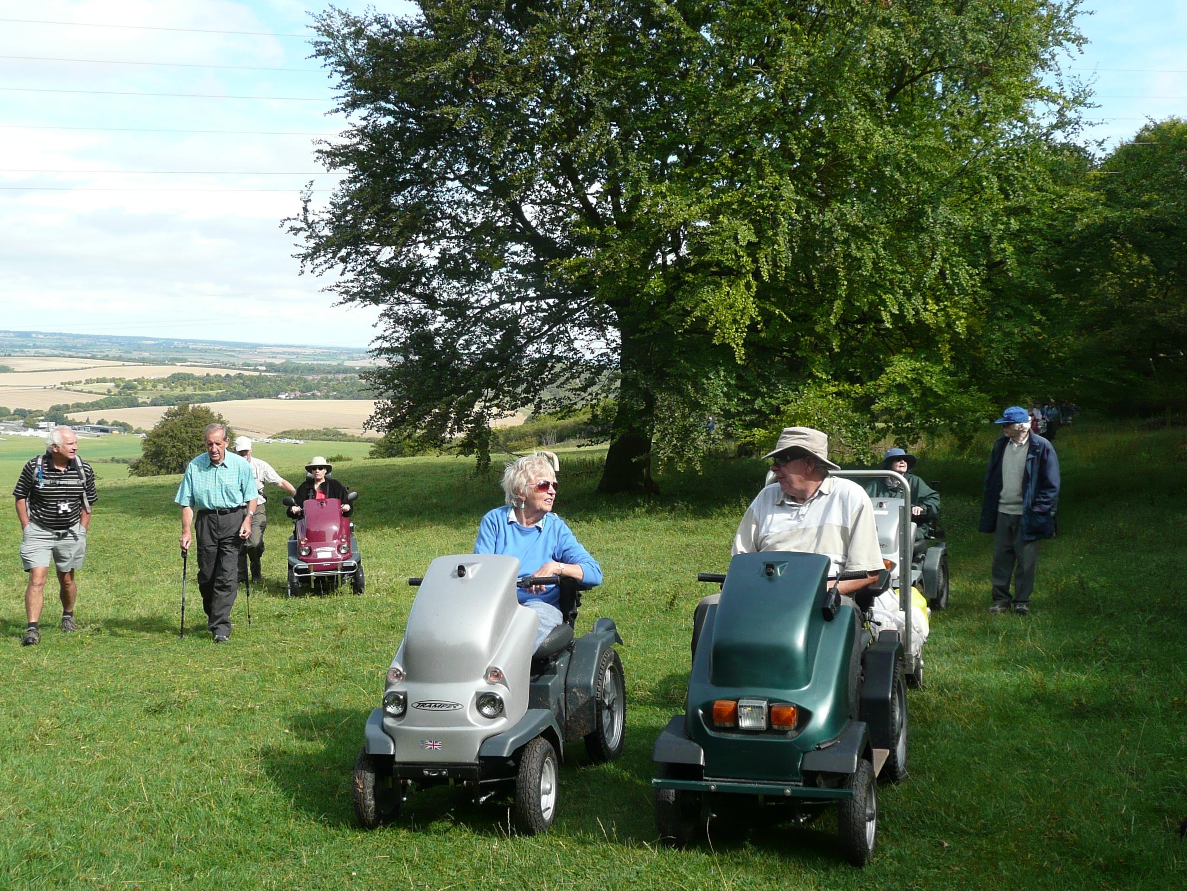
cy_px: 446
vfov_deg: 39.7
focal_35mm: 36
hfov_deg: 51.4
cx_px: 594
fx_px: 1234
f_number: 3.4
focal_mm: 4.9
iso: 100
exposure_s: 1/400
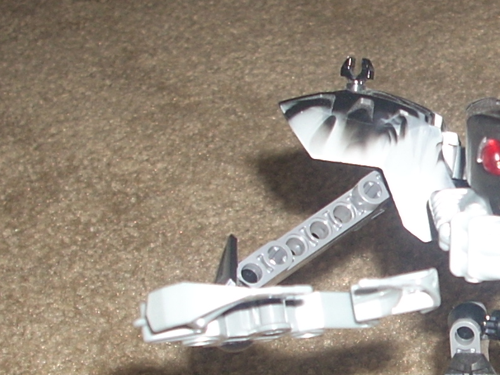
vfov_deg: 12.3
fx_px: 1734
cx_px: 613
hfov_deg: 15.7
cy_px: 265
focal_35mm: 120
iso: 64
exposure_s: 1/60
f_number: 2.8
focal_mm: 6.2
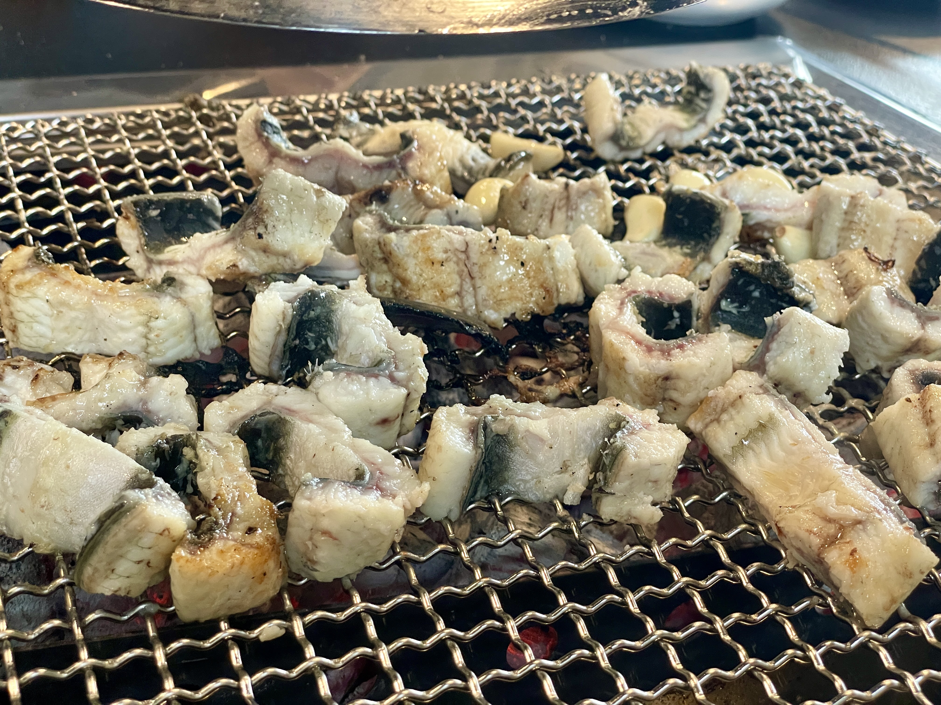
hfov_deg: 36.8
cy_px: 352
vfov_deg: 28.0
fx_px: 1414
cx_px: 470
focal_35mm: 52
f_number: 2
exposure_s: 1/60
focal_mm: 6
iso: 250
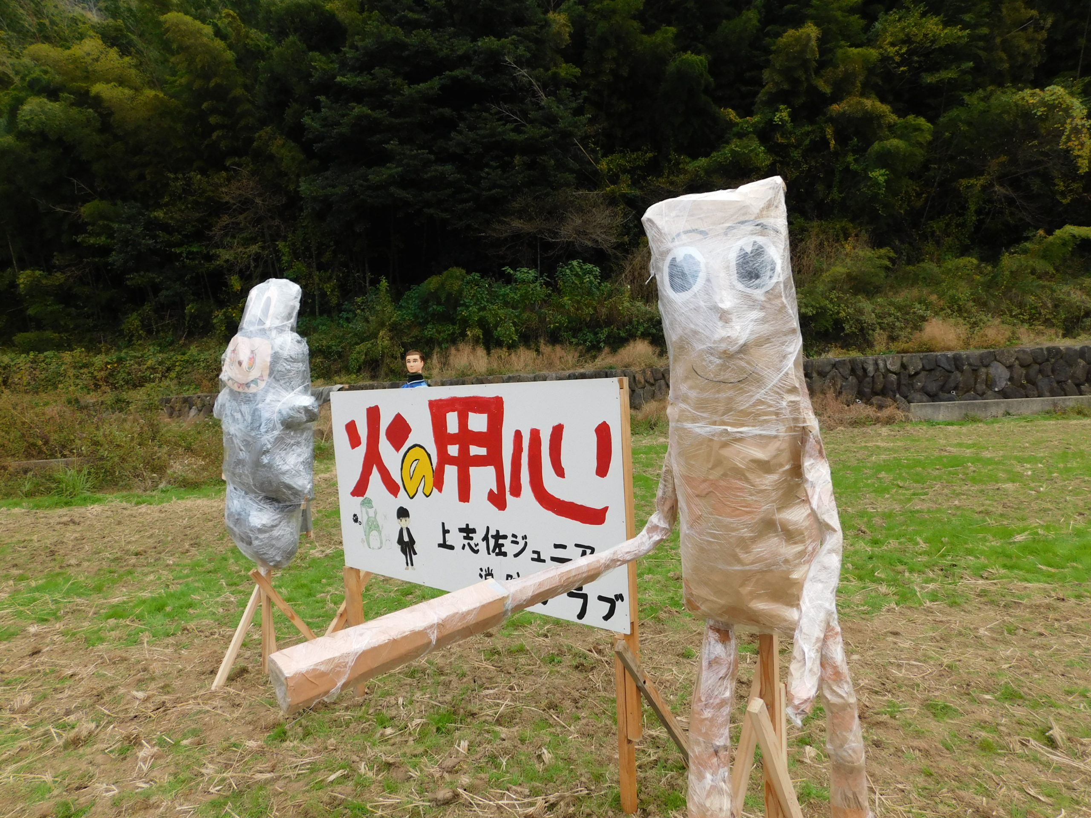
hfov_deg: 73.9
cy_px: 409
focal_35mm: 23
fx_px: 725
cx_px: 546
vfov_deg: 58.9
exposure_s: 1/400
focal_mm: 4
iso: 125
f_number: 3
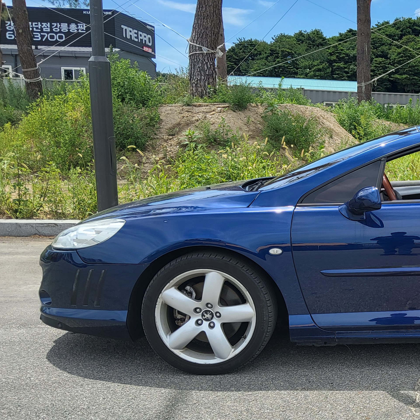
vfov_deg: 34.5
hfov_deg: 31.3
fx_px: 673
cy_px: 258
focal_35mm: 49
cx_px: 447
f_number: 1.8
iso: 12
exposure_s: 1/566
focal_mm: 3.98
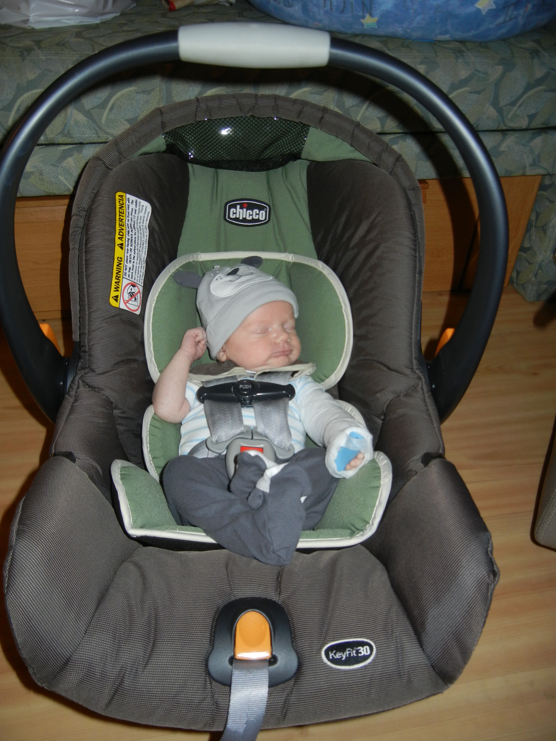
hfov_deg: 46.8
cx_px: 278
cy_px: 370
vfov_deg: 60.0
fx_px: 642
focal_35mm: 30
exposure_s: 1/30
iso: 200
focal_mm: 5.4
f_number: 3.5
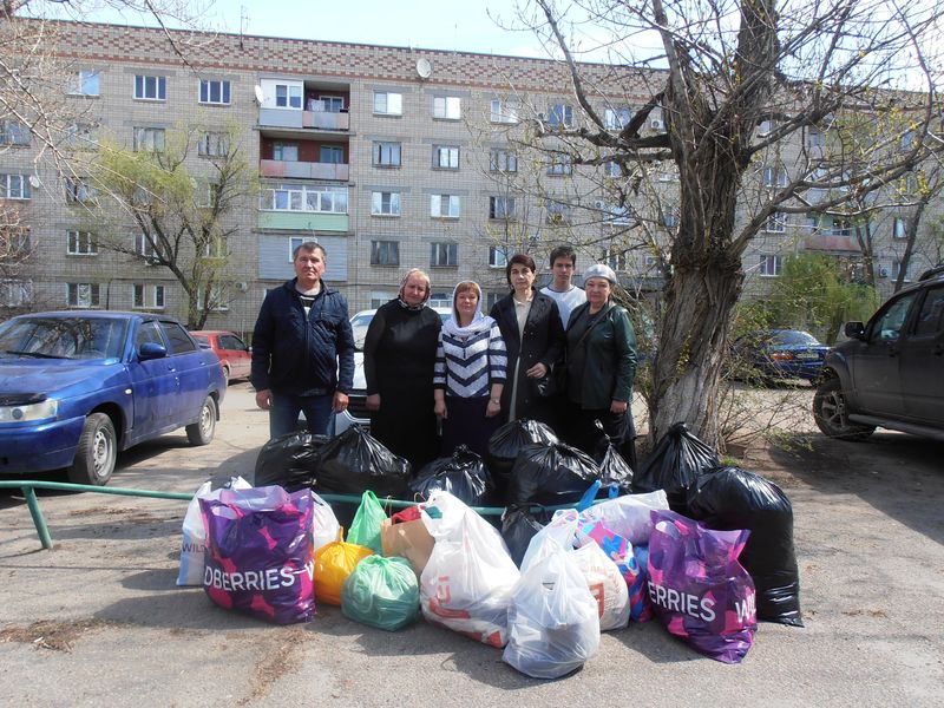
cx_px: 472
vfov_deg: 56.8
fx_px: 654
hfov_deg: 71.6
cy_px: 354
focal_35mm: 24
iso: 80
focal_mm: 4.2
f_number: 7.9
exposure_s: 1/80
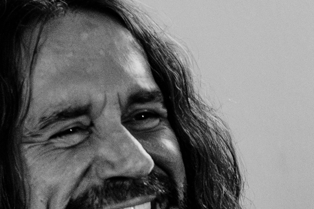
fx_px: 2668
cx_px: -461
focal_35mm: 306
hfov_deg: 6.4
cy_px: 446
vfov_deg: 4.4
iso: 2500
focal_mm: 50
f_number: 1.8
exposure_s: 1/160
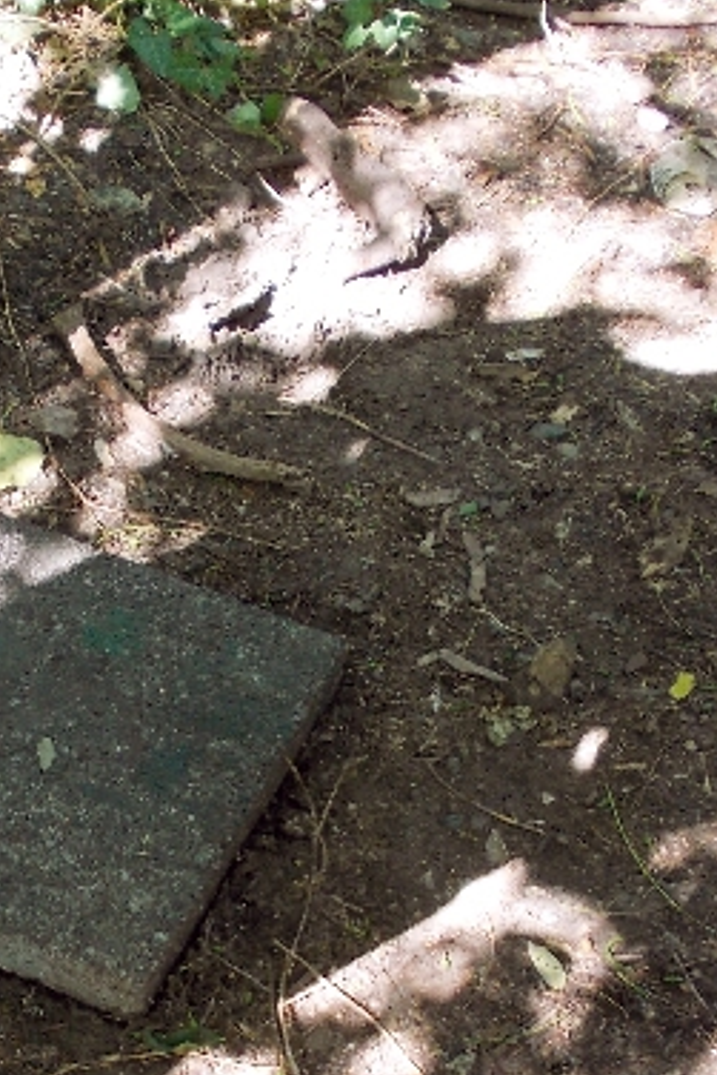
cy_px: 838
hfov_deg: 21.7
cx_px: 163
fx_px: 1850
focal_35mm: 62
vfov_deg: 31.6
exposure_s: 1/40
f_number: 2.7
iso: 80
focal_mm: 4
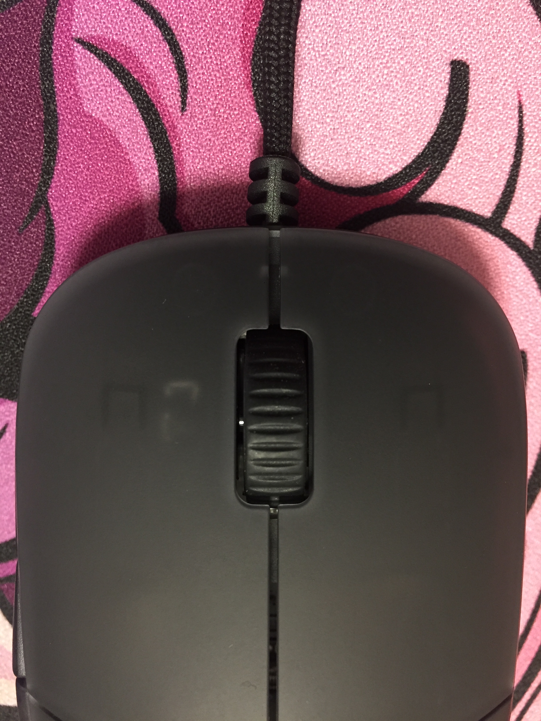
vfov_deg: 61.7
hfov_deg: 48.2
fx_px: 604
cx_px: 270
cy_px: 360
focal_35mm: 29
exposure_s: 1/33
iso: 200
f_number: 2.2
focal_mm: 4.15
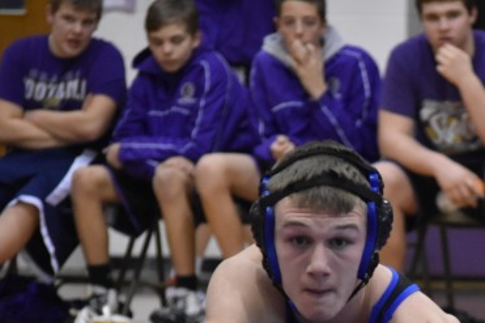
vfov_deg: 3.5
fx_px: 5319
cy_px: 307
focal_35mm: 395
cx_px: 459
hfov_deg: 5.2
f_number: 4.8
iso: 3200
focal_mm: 122
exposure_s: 1/125
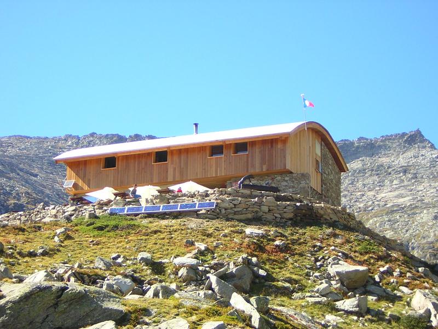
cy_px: 164
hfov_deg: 19.6
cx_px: 219
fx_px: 1265
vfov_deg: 14.8
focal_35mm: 100
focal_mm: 13.1
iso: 141
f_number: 4.5
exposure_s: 1/221
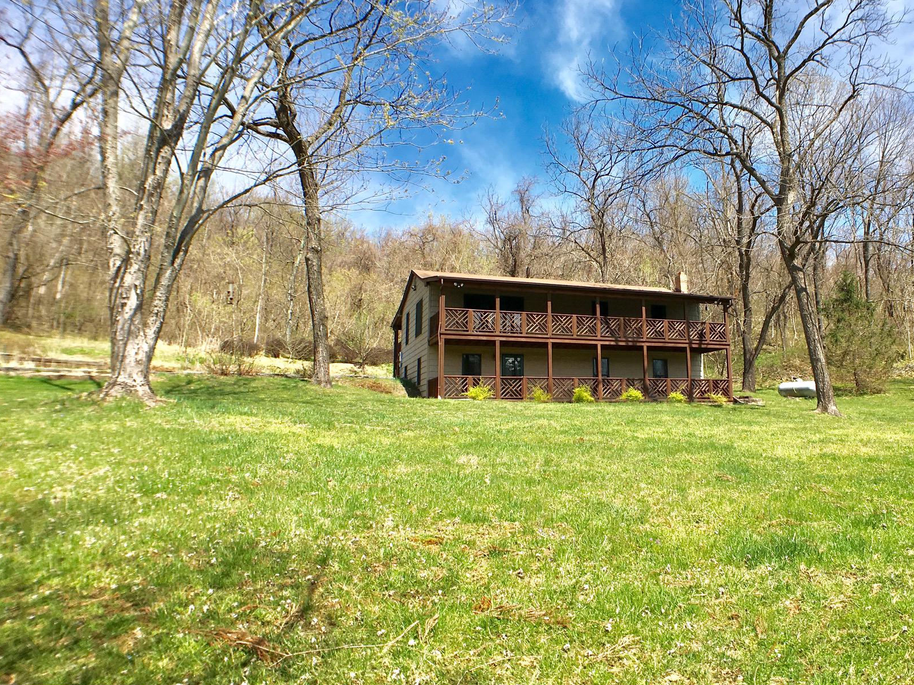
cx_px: 580
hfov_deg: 49.6
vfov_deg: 38.6
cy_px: 300
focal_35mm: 37
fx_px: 977
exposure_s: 1/1183
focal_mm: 4.15
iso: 25
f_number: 2.2
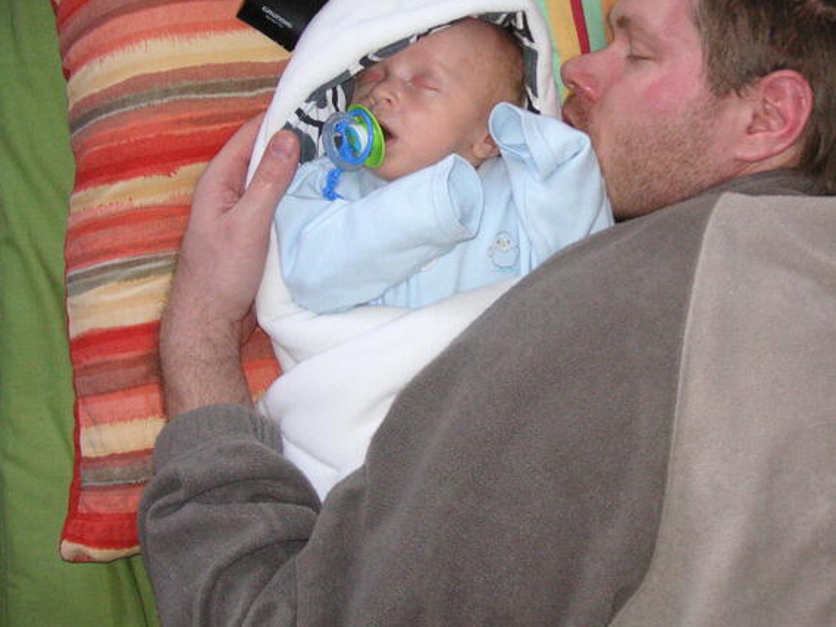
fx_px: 1256
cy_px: 210
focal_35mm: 52
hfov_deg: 36.6
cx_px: 520
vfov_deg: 27.9
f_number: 2.8
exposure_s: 1/45
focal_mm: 6.1
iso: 160
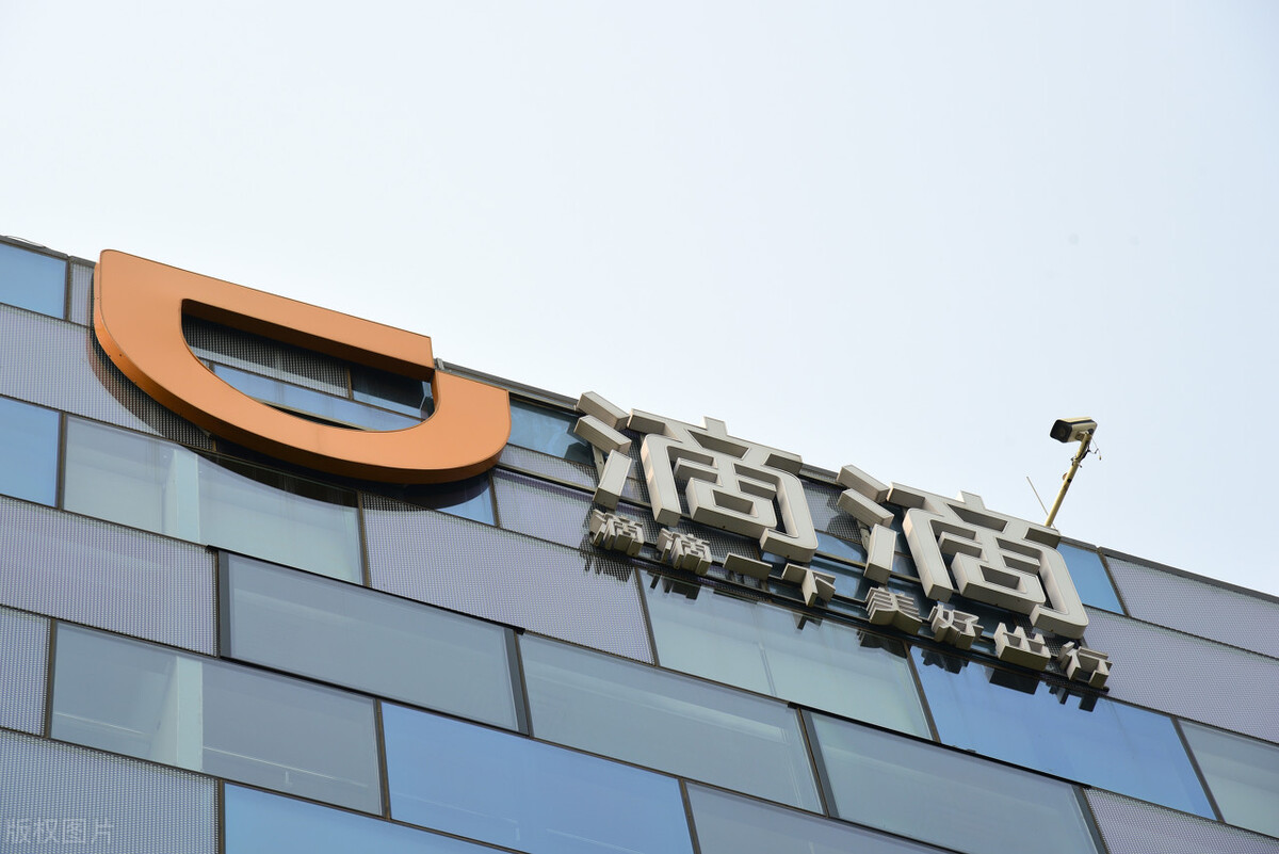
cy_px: 427
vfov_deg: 11.4
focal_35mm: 120
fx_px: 4265
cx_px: 640
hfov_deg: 17.1
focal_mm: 120
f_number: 9
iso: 200
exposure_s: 1/320
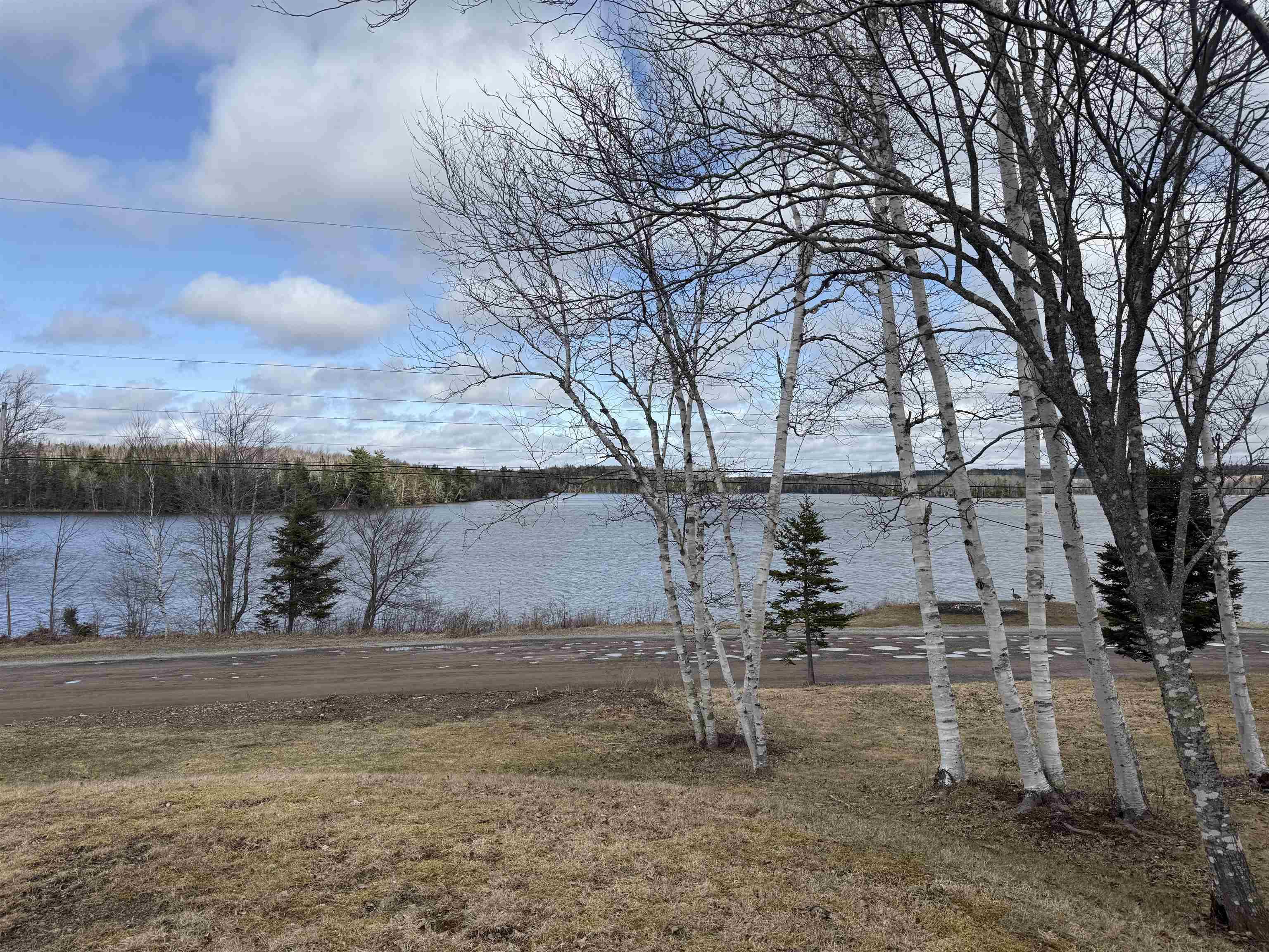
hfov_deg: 71.6
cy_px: 476
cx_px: 634
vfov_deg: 56.8
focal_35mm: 24
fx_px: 880
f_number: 1.78
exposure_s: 1/5319
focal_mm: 6.76
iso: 80
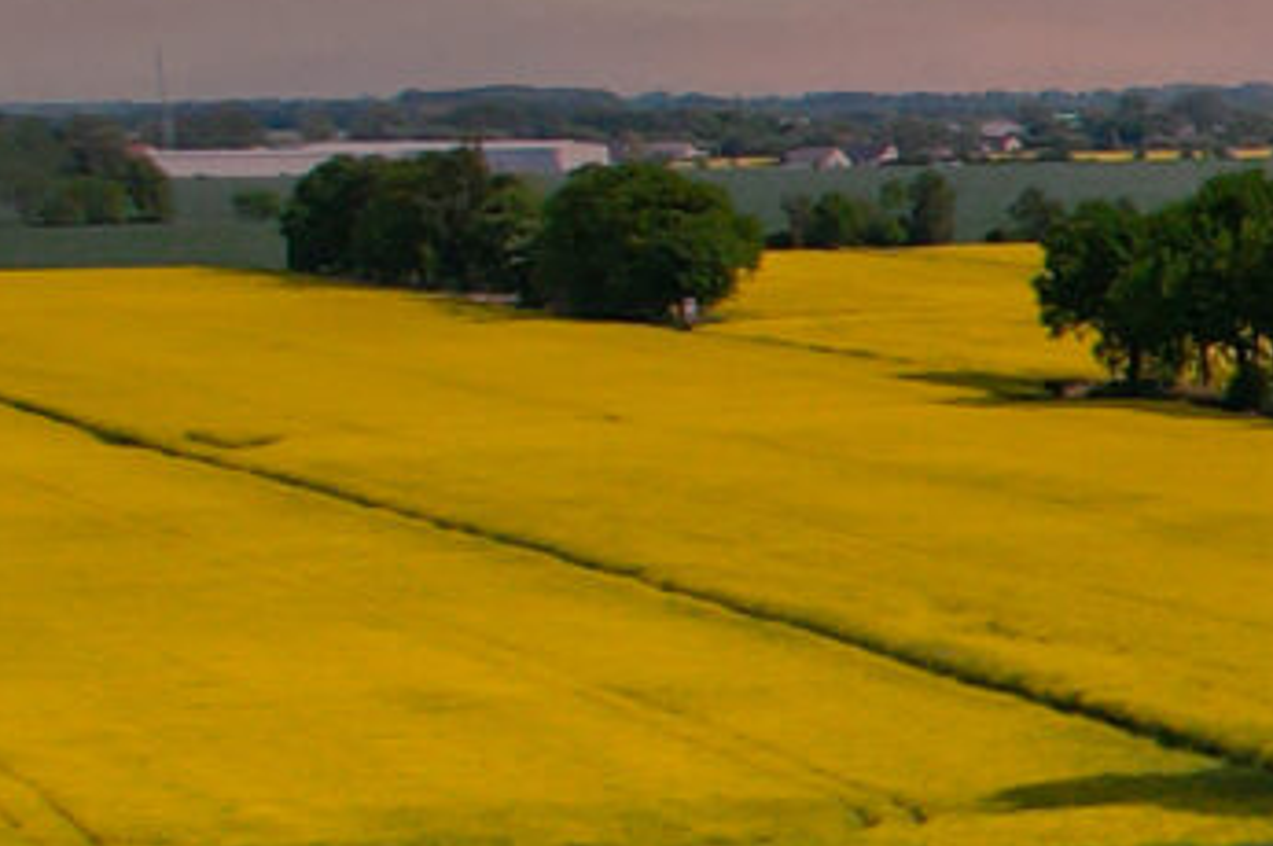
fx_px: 5758
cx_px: 4018
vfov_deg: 8.3
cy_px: 1142
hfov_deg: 9.4
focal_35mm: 163
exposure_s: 1/240
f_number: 2.8
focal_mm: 8.38
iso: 100
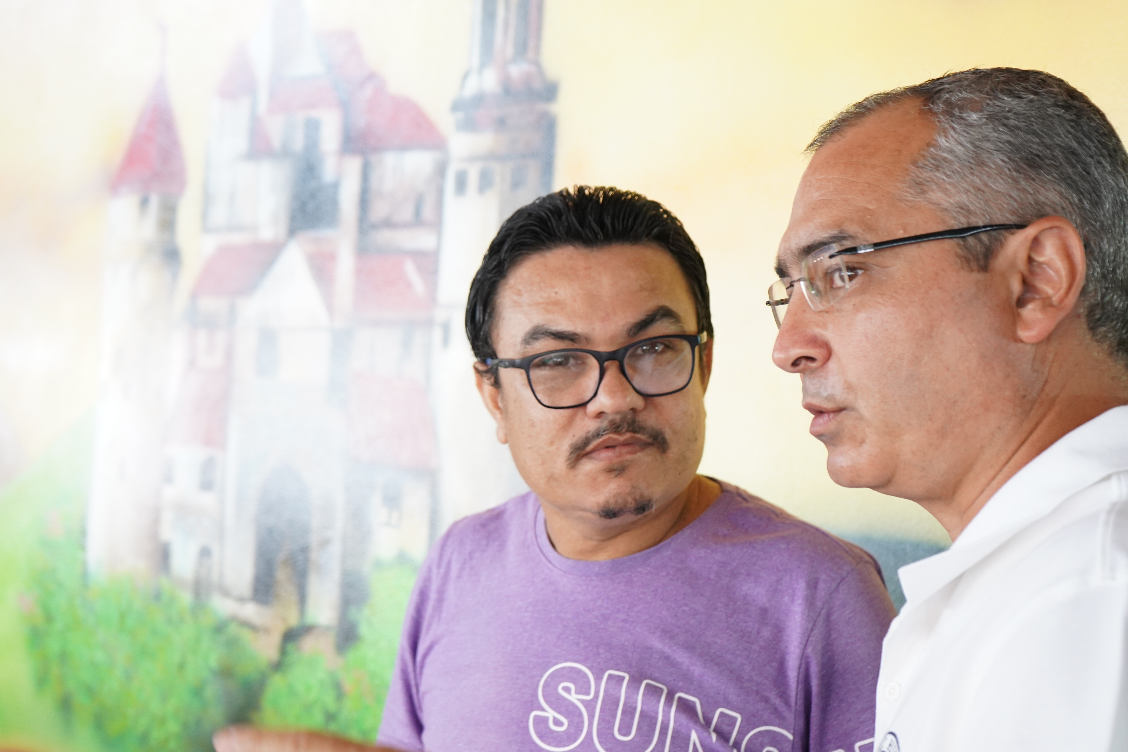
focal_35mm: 62
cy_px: 404
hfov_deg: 32.4
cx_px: 547
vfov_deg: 21.9
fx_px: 1942
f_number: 5
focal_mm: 57
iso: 2000
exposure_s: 1/60
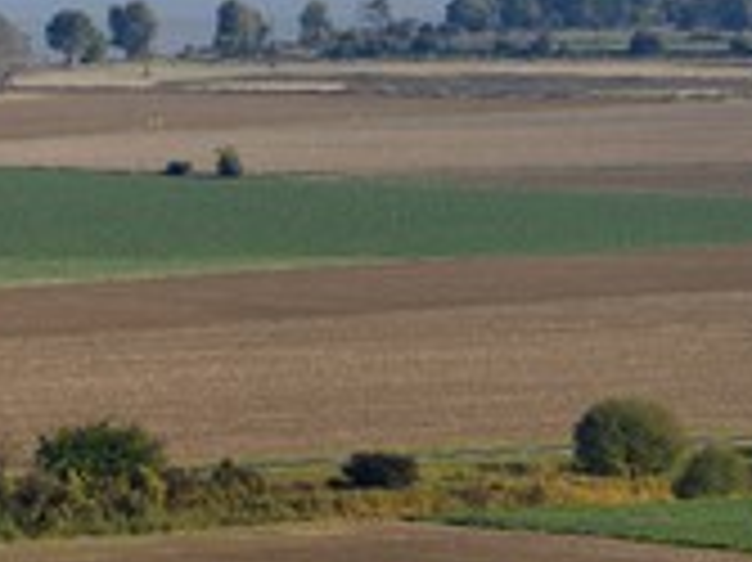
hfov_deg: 4.1
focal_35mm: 483
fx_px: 10485
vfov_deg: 3.1
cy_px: -22
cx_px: 32
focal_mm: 200
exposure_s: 1/250
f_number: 11
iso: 200
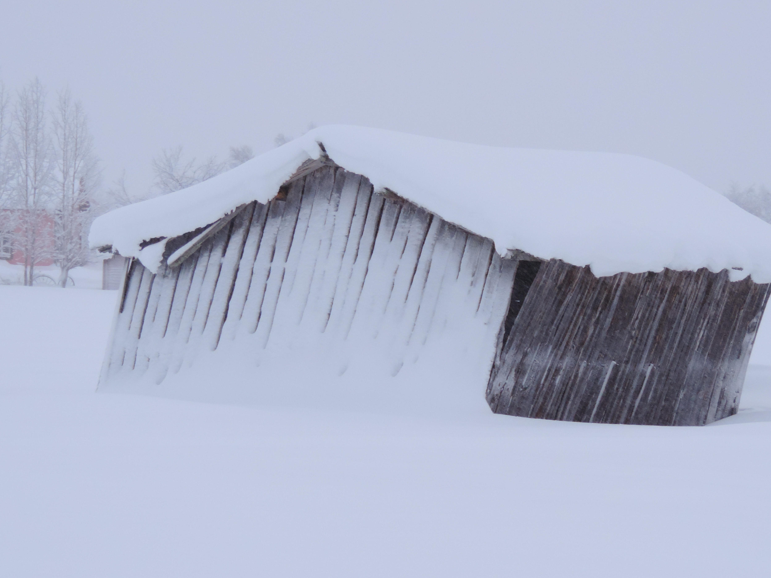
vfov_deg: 7.2
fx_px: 4611
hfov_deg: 9.6
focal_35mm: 207
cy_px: 331
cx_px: 420
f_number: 4.4
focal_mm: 27.6
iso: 320
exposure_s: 1/125
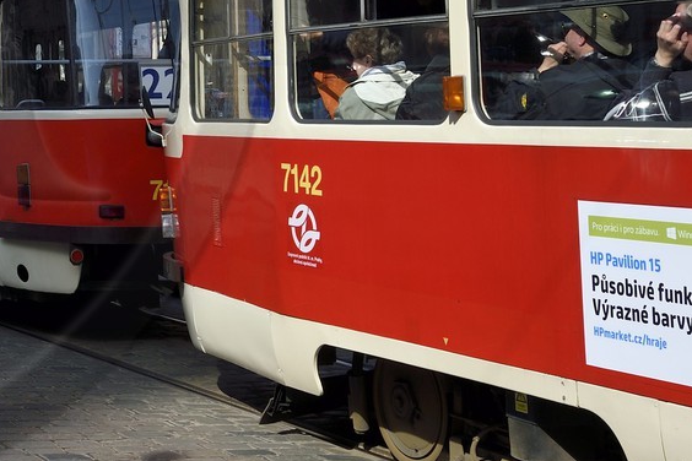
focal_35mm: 88
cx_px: -244
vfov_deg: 15.3
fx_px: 1691
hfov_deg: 20.7
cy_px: 1
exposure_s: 1/250
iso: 200
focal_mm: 31
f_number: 13
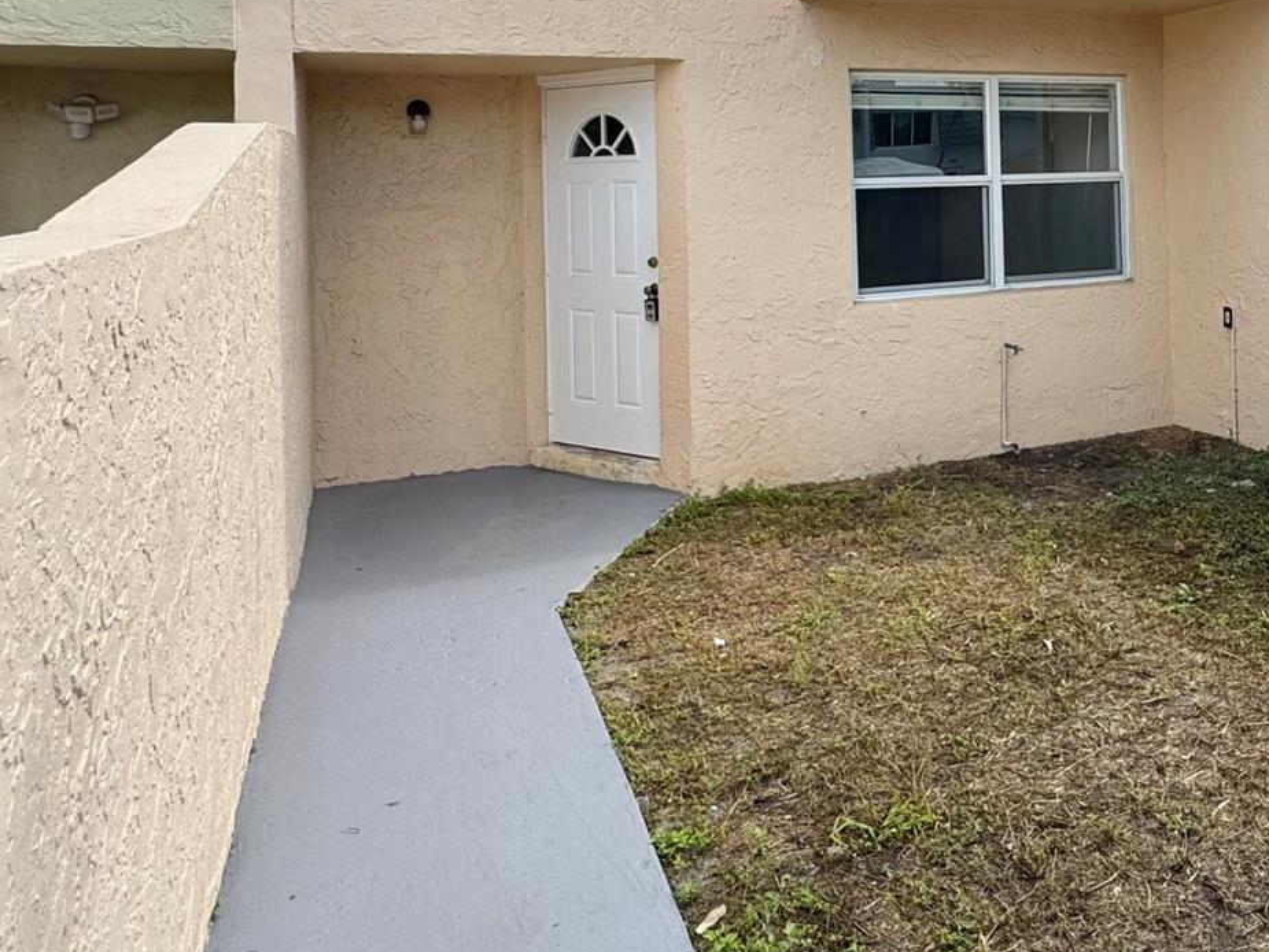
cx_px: 966
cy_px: 156
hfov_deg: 55.3
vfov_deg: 42.8
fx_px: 1137
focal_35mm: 31
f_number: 2.2
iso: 50
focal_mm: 2.22
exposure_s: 1/1126
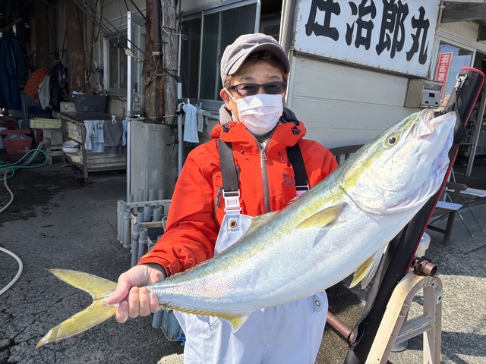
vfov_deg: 53.1
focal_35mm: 26
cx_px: 243
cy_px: 182
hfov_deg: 67.3
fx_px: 365
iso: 50
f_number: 1.6
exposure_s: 1/3021
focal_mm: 5.96
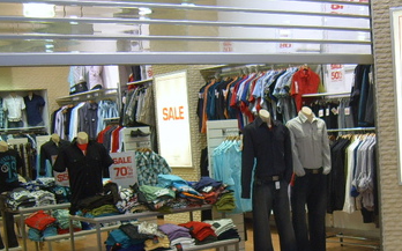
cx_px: 248
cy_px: 231
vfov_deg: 19.9
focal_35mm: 64
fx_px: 701
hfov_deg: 31.9
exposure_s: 1/45
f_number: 2.8
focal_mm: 5.8
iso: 50
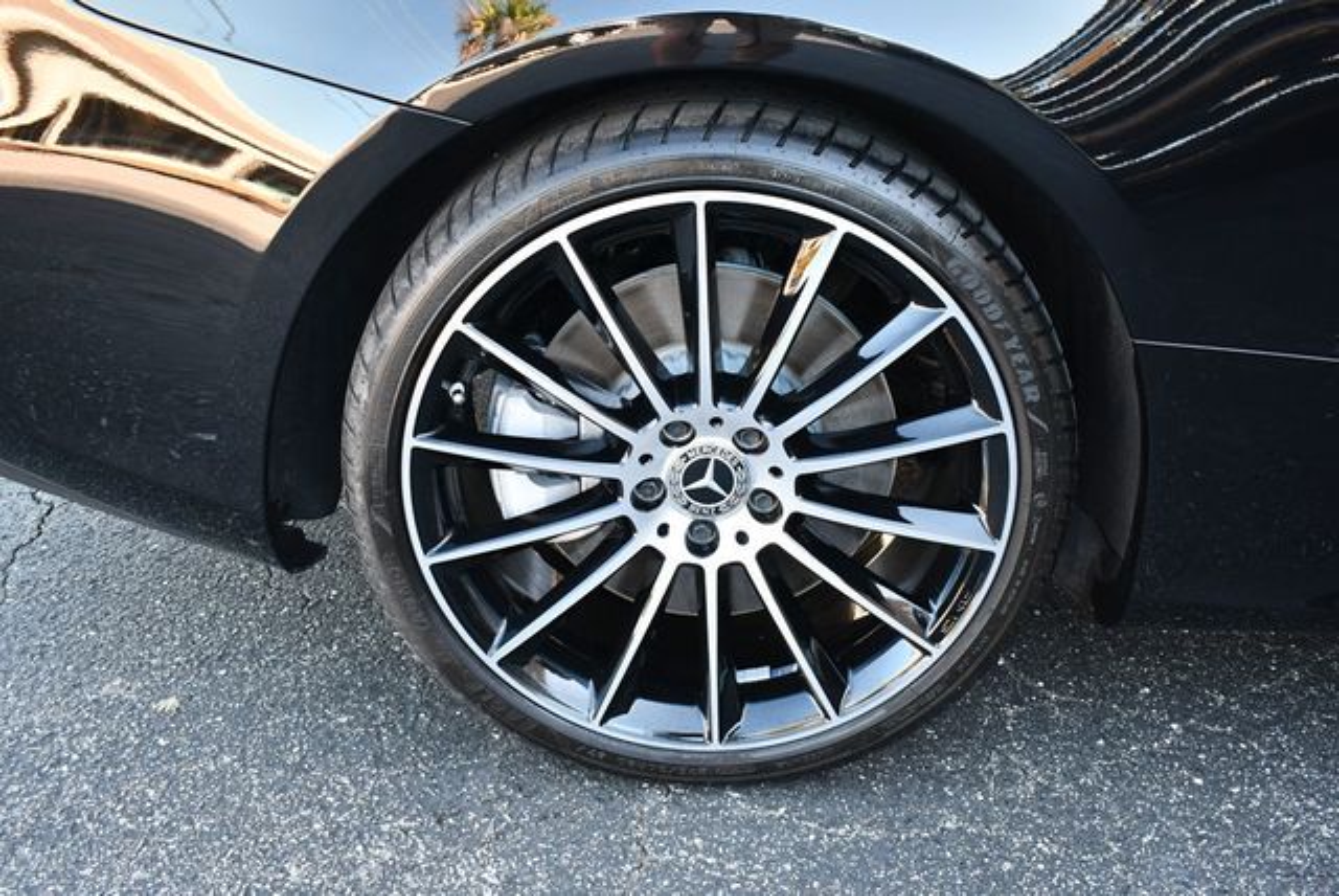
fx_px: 1340
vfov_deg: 36.9
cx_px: 670
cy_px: 448
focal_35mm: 36
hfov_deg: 53.1
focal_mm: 18
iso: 720
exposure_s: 1/250
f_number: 3.5
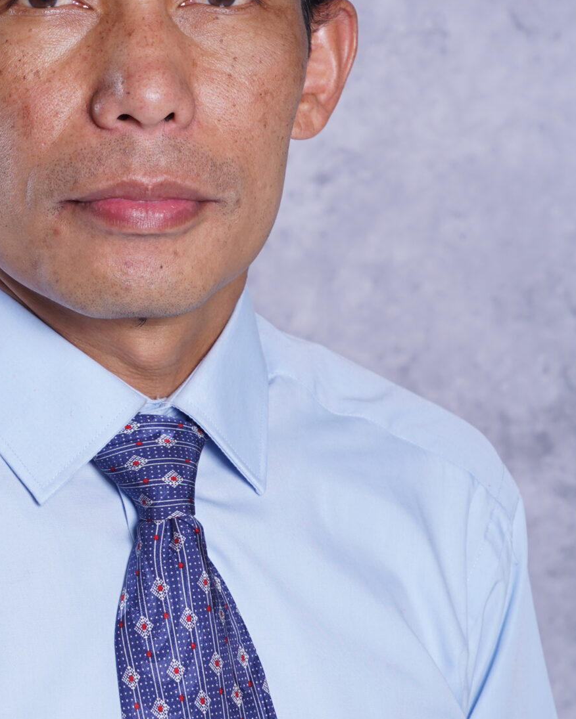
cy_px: 361
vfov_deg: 13.1
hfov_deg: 10.4
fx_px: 3132
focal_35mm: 147
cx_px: 52
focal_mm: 67
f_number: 9
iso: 200
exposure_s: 1/100
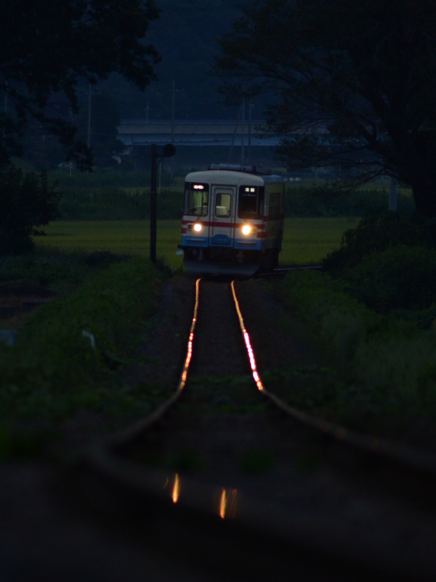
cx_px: 218
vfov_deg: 2.3
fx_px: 14785
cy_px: 261
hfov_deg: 1.7
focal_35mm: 880
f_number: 4
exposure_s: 1/60
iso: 400
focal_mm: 300
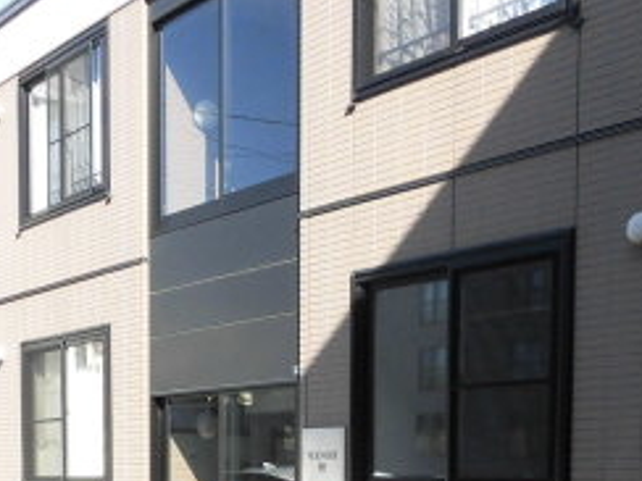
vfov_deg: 21.5
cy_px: 584
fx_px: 1168
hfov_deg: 30.2
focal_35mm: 63
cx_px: 155
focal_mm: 4.3
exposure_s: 1/400
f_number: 3.1
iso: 100
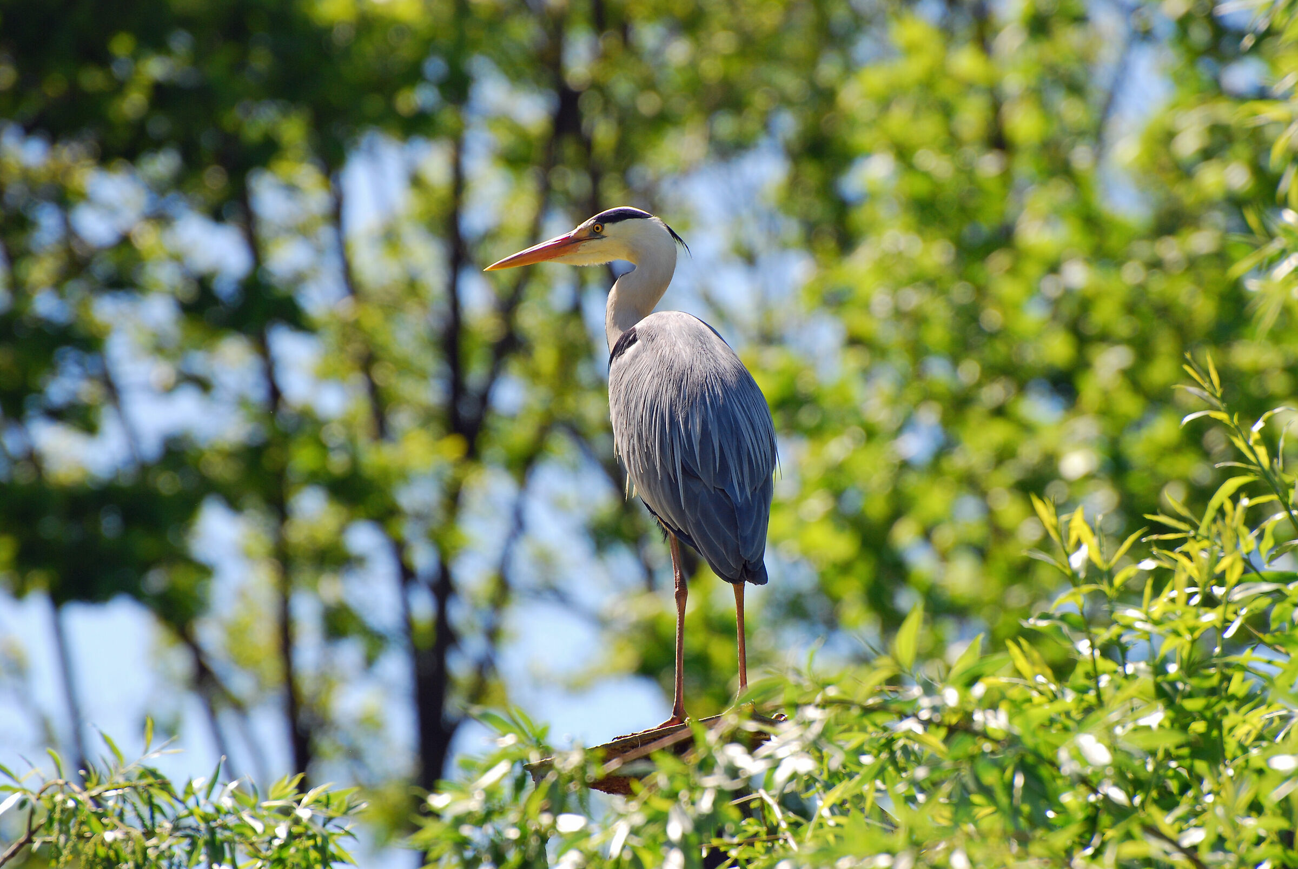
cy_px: 434
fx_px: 14621
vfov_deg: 3.4
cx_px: 649
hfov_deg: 5.1
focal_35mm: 405
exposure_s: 1/320
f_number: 7.1
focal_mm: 270
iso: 200
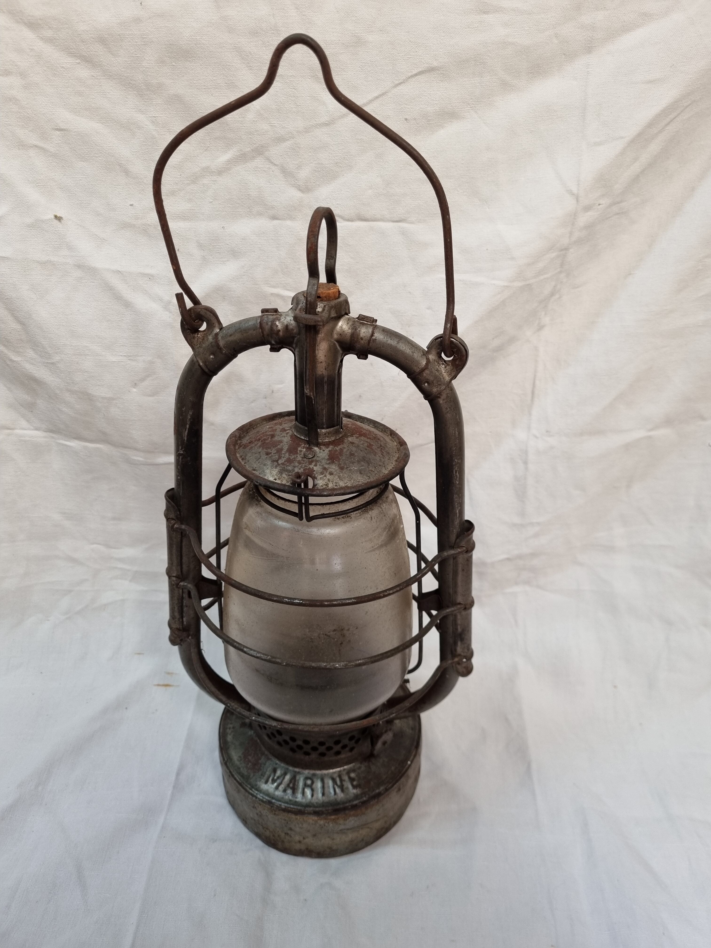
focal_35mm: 26
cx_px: 356
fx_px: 712
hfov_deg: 53.1
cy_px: 474
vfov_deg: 67.3
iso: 125
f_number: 1.8
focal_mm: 5.4
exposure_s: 1/100
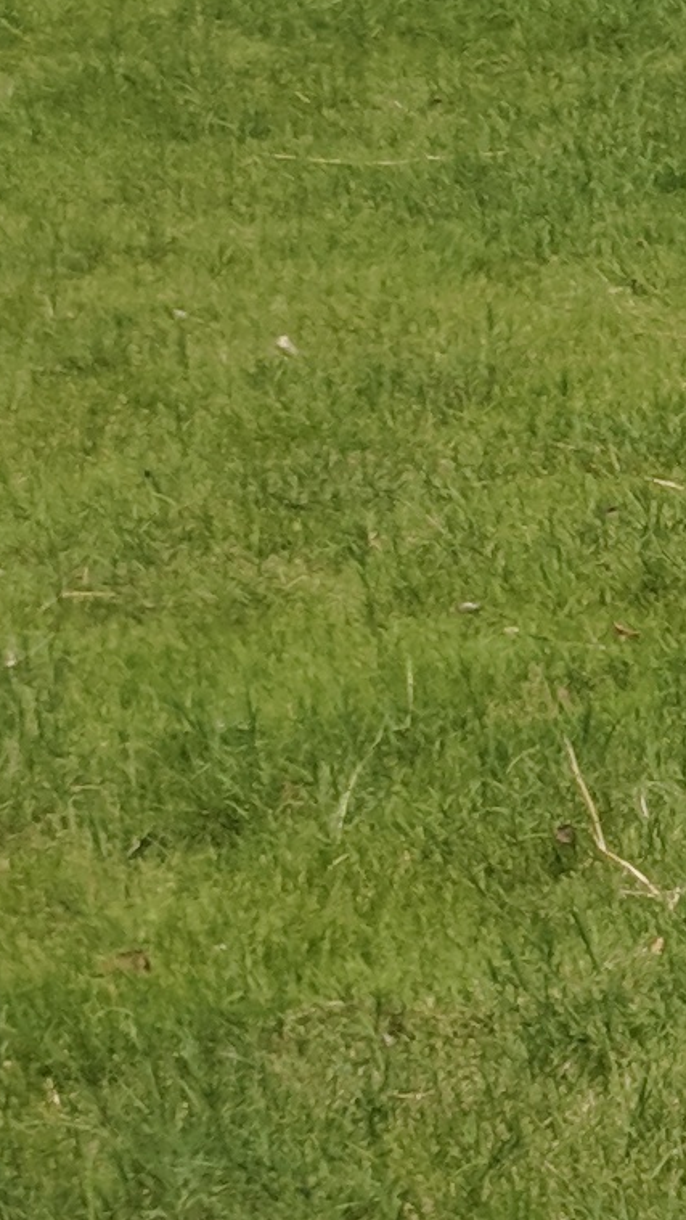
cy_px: 960
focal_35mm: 151
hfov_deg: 6.2
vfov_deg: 14.2
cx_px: 3025
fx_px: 4882
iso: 51
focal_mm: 4.67
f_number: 2
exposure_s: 1/1754
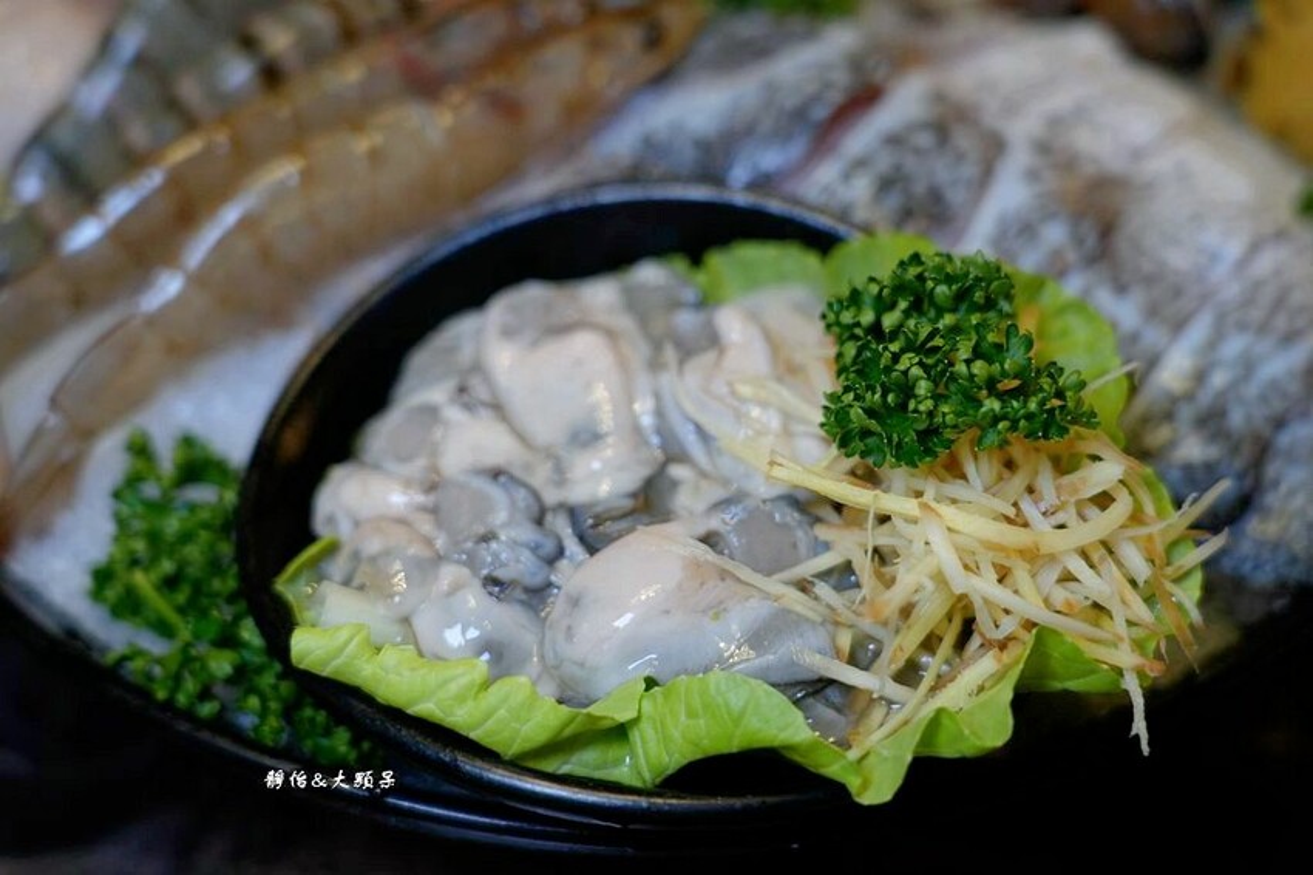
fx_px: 1932
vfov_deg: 25.5
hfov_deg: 37.5
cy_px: 438
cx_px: 656
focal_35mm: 53
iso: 500
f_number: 4
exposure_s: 1/60
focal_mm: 53
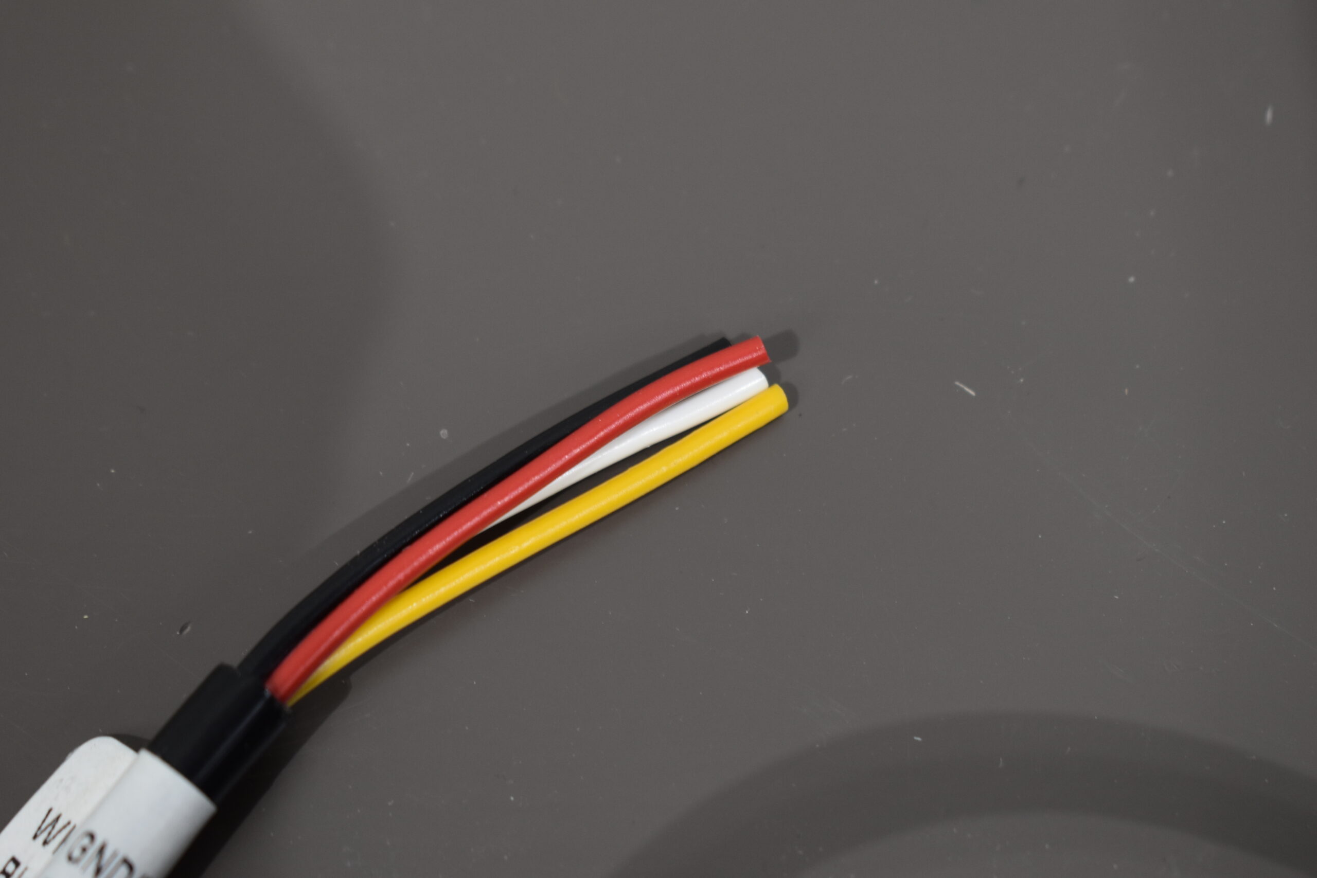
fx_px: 3018
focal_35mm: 82
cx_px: 658
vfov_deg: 16.6
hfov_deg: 24.6
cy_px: 439
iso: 500
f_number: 5.6
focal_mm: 55
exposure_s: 1/60
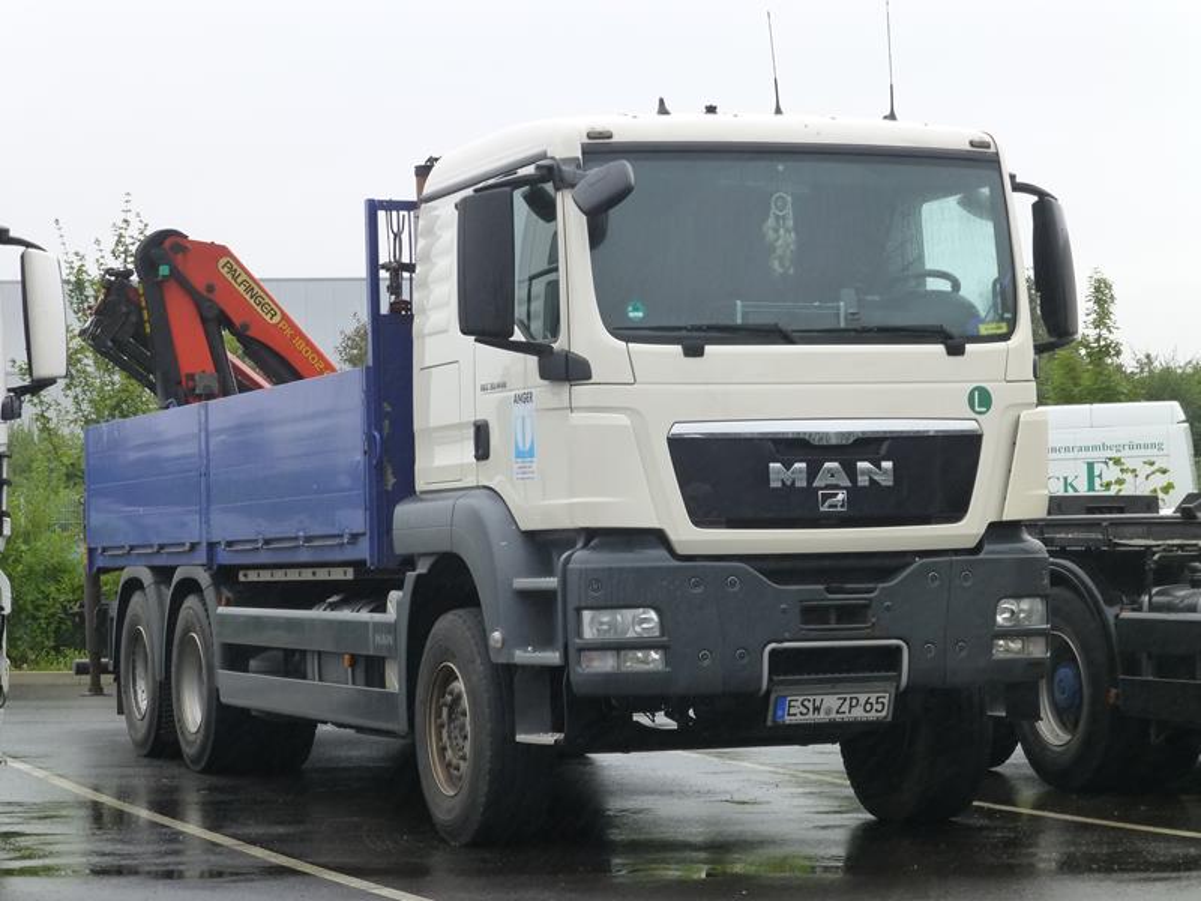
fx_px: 3123
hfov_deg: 21.8
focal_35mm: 90
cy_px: 450
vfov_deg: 16.4
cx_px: 600
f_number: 5.2
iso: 160
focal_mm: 16.1
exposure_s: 1/125
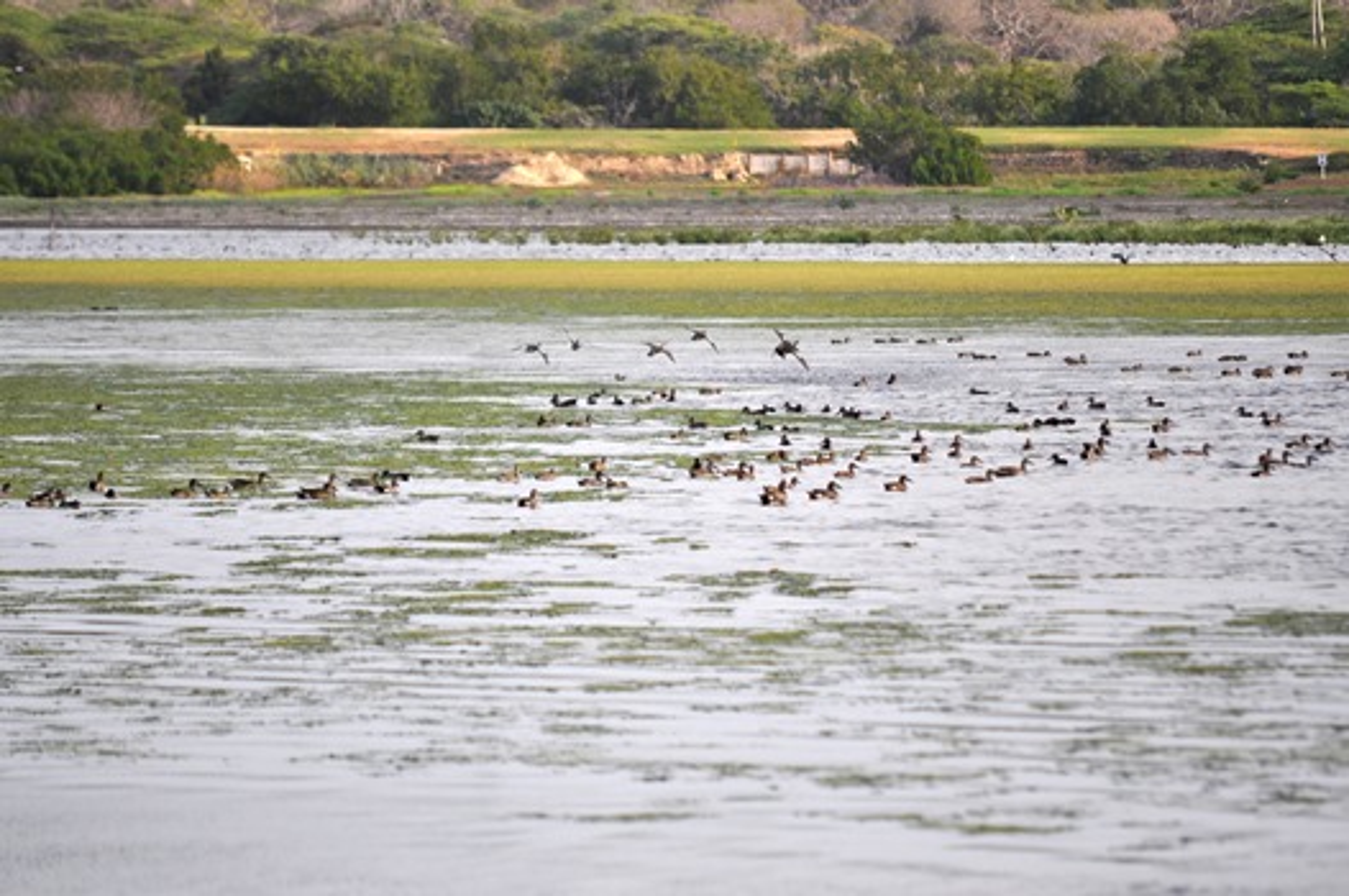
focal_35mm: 300
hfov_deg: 6.9
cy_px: 448
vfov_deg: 4.6
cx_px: 674
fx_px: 11228
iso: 200
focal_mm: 200
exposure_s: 1/500
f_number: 5.6
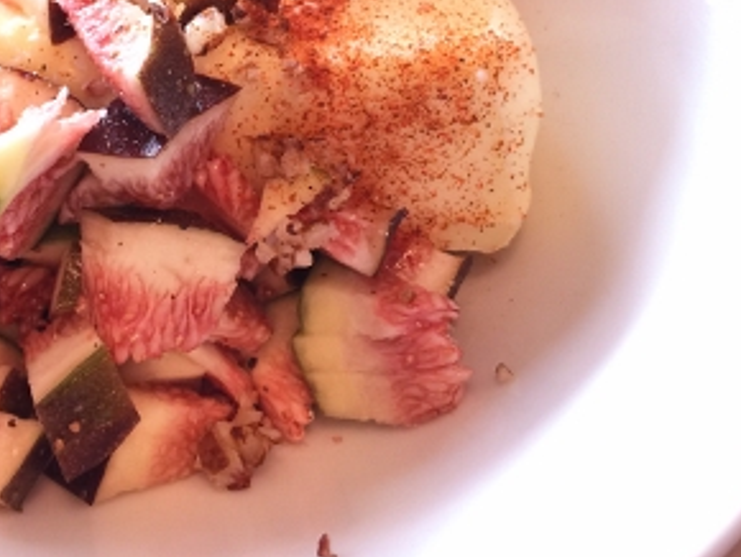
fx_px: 1200
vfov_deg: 25.5
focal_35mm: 56
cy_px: 82
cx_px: 176
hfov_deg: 33.6
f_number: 2.2
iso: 40
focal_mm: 4.15
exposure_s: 1/30
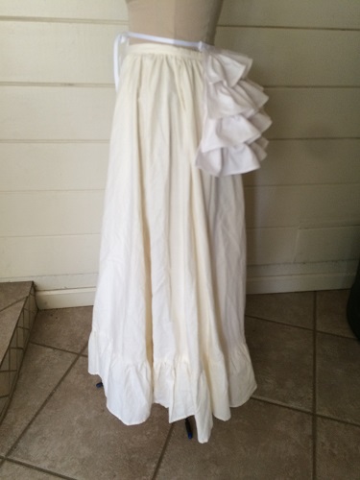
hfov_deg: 48.2
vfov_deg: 61.7
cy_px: 240
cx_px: 180
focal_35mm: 29
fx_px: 402
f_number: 2.2
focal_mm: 4.15
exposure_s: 1/30
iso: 100
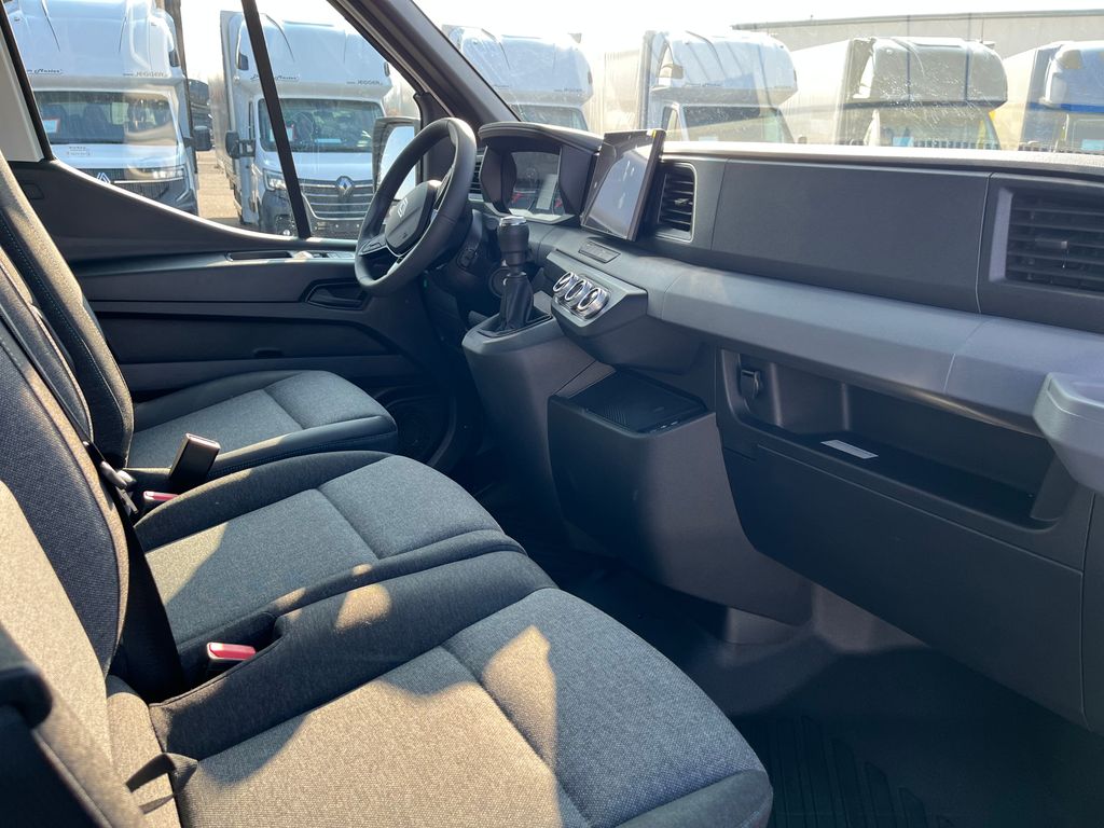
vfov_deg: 53.1
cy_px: 414
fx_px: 829
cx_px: 552
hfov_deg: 67.3
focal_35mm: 26
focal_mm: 5.1
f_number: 1.6
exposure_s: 1/181
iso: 50
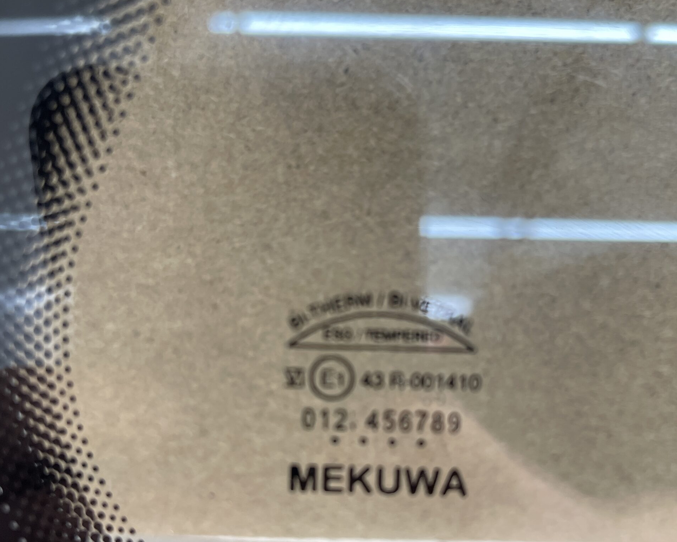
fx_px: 681
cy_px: 343
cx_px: 338
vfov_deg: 43.0
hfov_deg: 52.8
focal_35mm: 34
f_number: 1.6
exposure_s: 1/100
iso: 100
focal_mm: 5.1
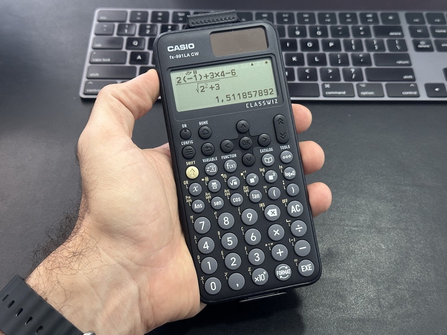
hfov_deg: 39.7
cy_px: 168
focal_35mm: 48
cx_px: 224
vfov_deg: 30.3
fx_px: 620
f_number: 1.78
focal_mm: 6.86
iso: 320
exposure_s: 1/40
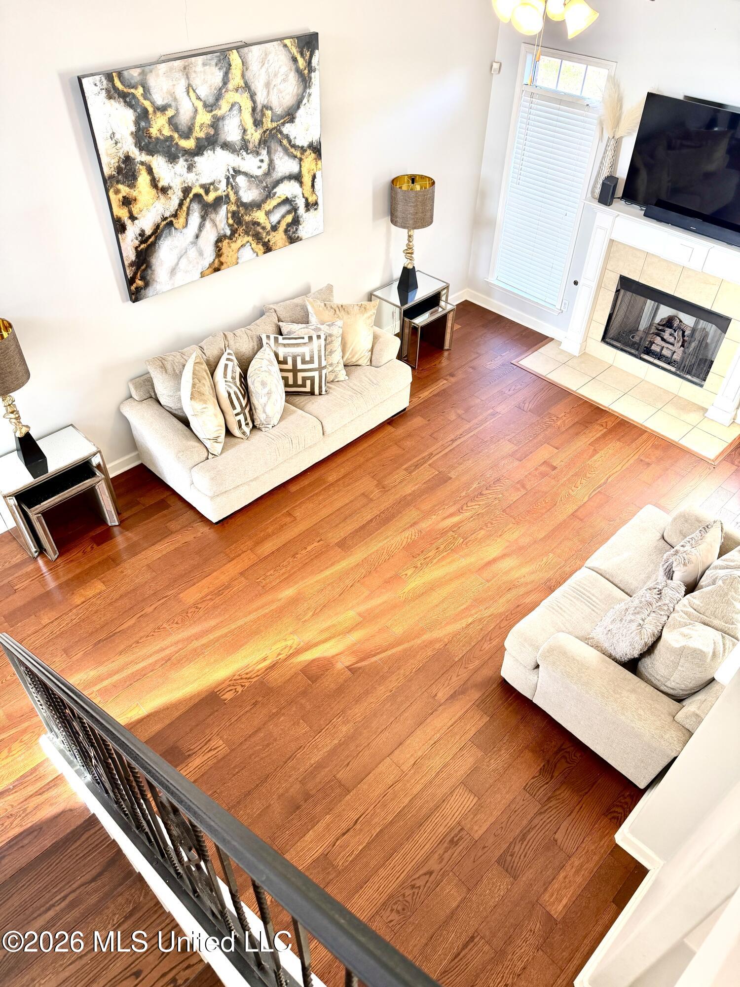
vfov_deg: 71.6
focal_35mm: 24
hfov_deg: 56.8
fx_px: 684
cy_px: 494
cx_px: 370
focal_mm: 6.76
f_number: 1.78
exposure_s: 1/120
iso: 160
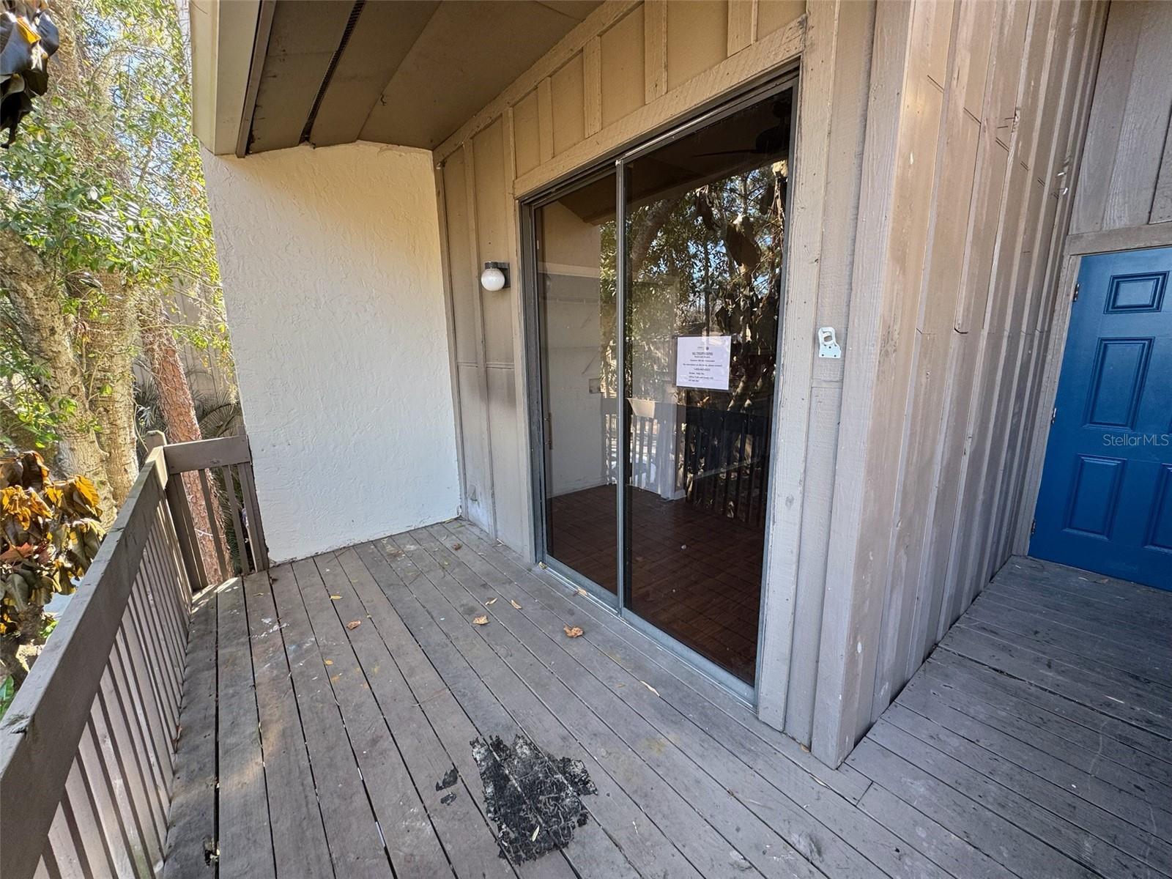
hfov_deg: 102.1
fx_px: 474
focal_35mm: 14
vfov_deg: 85.7
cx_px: 586
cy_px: 440
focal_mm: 2.22
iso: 80
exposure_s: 1/99
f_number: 2.2
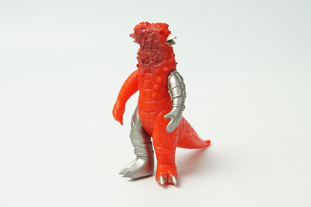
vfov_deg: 25.5
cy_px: 103
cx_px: 156
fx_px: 458
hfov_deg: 37.5
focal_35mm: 53
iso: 1000
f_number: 10
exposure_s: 1/20
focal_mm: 35
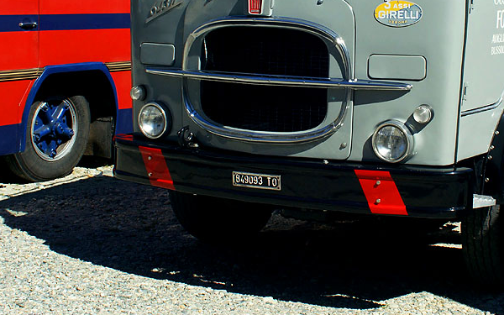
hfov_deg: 28.0
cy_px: 66
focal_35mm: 73
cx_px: 339
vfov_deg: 17.7
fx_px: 1003
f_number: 10
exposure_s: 1/250
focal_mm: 28
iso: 200
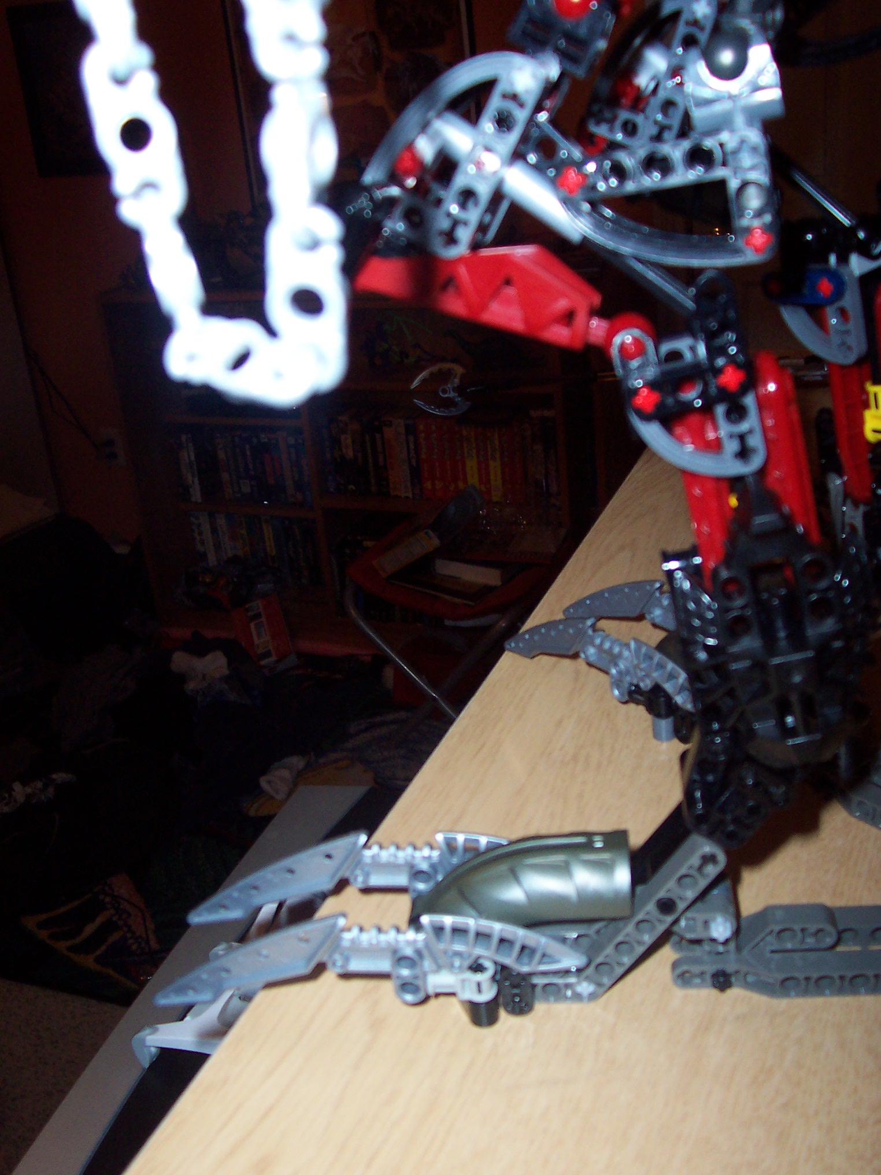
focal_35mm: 37
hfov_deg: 38.7
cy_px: 588
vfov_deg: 50.1
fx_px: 1256
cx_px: 440
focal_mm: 5.6
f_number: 2.8
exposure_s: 1/60
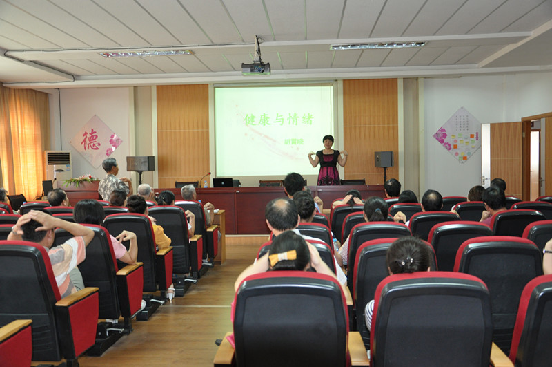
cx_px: 276
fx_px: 551
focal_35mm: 36
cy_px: 184
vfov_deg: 36.8
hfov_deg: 53.2
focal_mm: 24
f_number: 3.8
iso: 800
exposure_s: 1/15
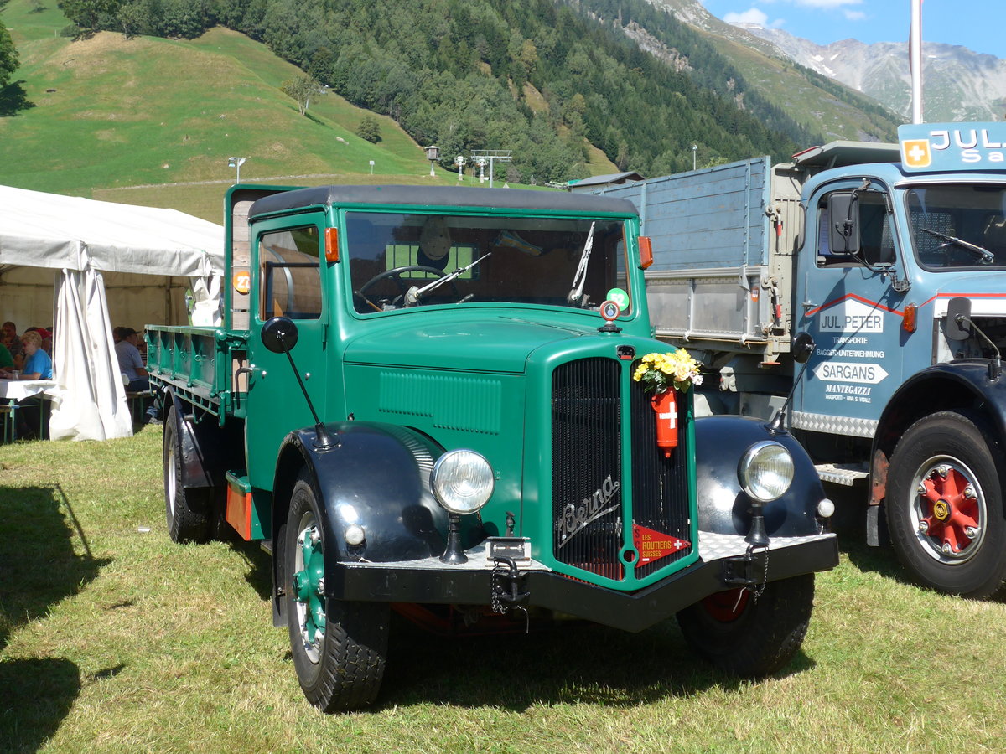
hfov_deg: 41.2
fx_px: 1337
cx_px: 503
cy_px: 377
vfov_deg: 31.5
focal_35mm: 46
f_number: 3
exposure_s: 1/1000
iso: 80
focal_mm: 9.5
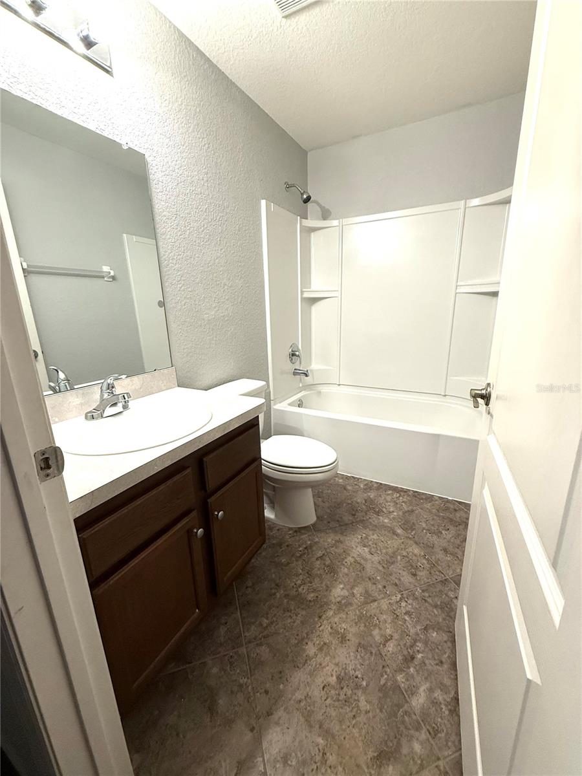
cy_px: 388
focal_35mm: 14
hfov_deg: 85.7
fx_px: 314
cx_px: 291
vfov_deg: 102.1
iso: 320
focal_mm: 2.22
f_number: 2.2
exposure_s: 1/60
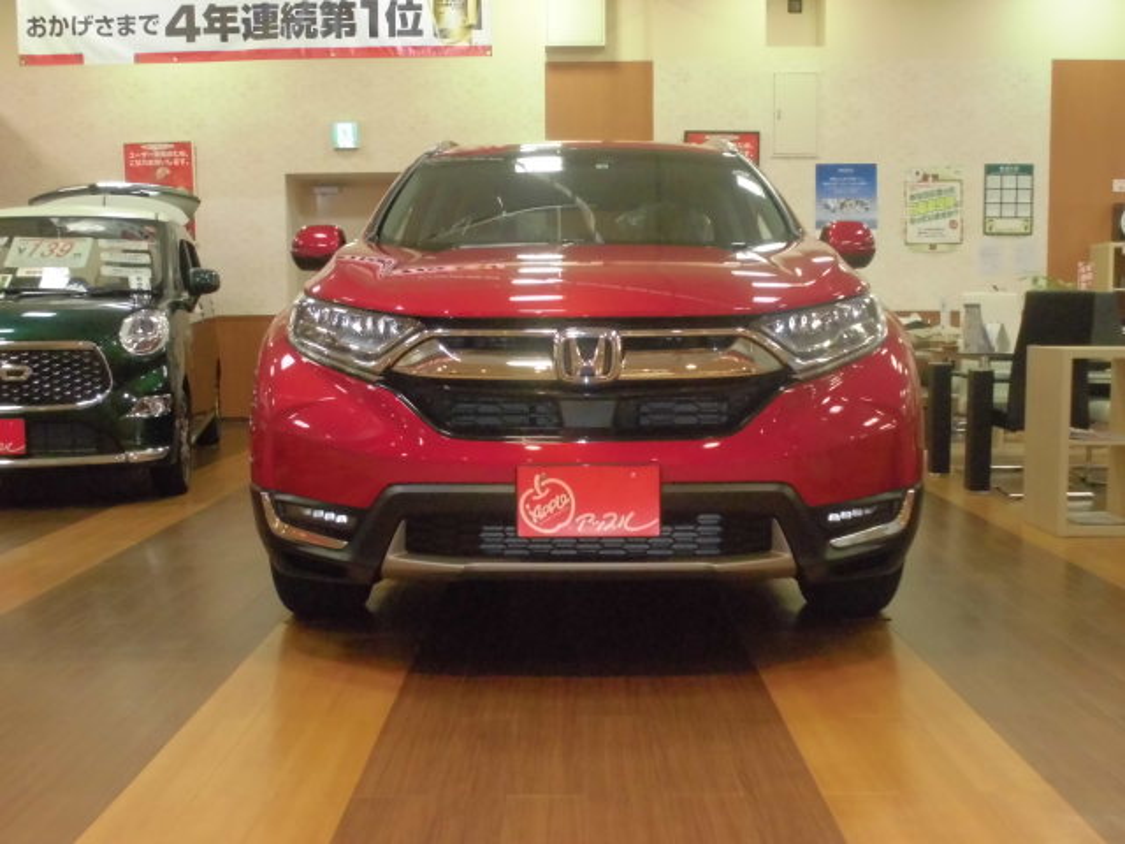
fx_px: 1235
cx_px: 562
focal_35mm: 38
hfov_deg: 49.0
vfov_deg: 37.7
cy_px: 422
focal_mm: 6.9
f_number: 4.2
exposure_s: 1/60
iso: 400
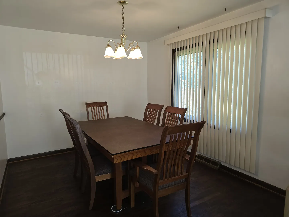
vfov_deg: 58.9
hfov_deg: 73.9
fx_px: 192
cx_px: 144
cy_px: 108
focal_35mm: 23
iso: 50
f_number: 1.7
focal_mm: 6.3
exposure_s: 1/60
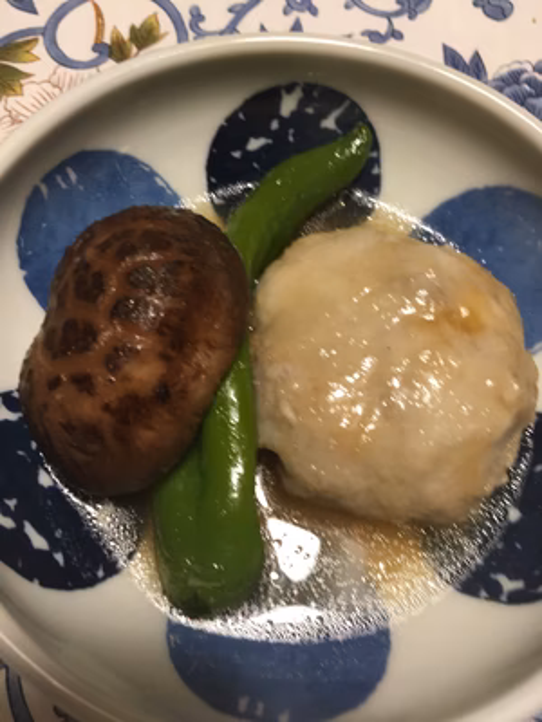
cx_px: 271
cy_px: 361
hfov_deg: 48.2
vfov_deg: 61.7
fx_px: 605
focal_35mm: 29
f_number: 2.2
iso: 80
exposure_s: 1/30
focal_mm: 4.15
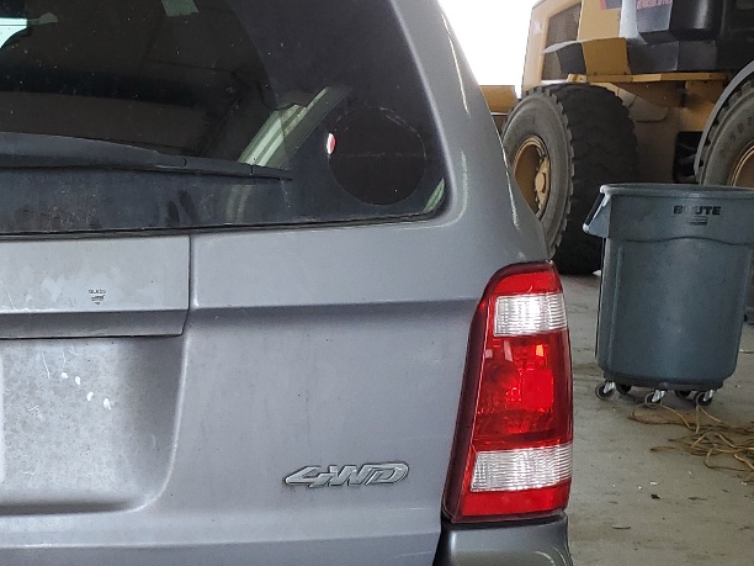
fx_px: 1481
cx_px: -134
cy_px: 408
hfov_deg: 25.8
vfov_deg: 21.5
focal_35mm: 68
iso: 50
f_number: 1.5
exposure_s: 1/175
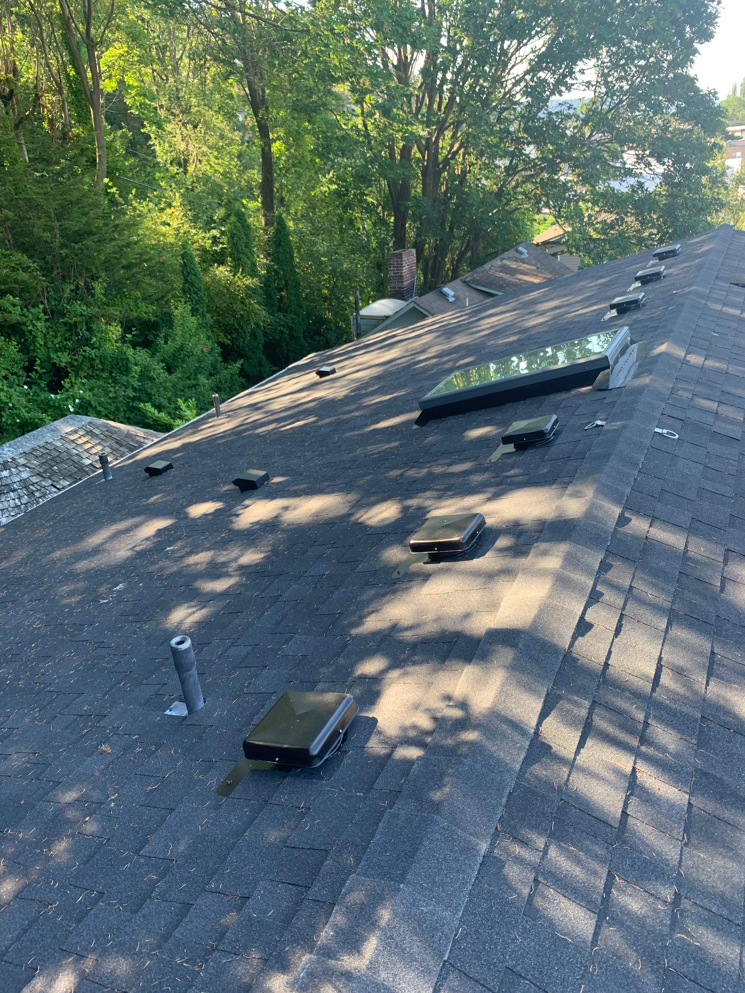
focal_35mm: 26
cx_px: 372
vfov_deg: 67.3
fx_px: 746
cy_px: 496
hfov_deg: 53.1
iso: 32
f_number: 1.8
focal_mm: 4.25
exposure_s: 1/122
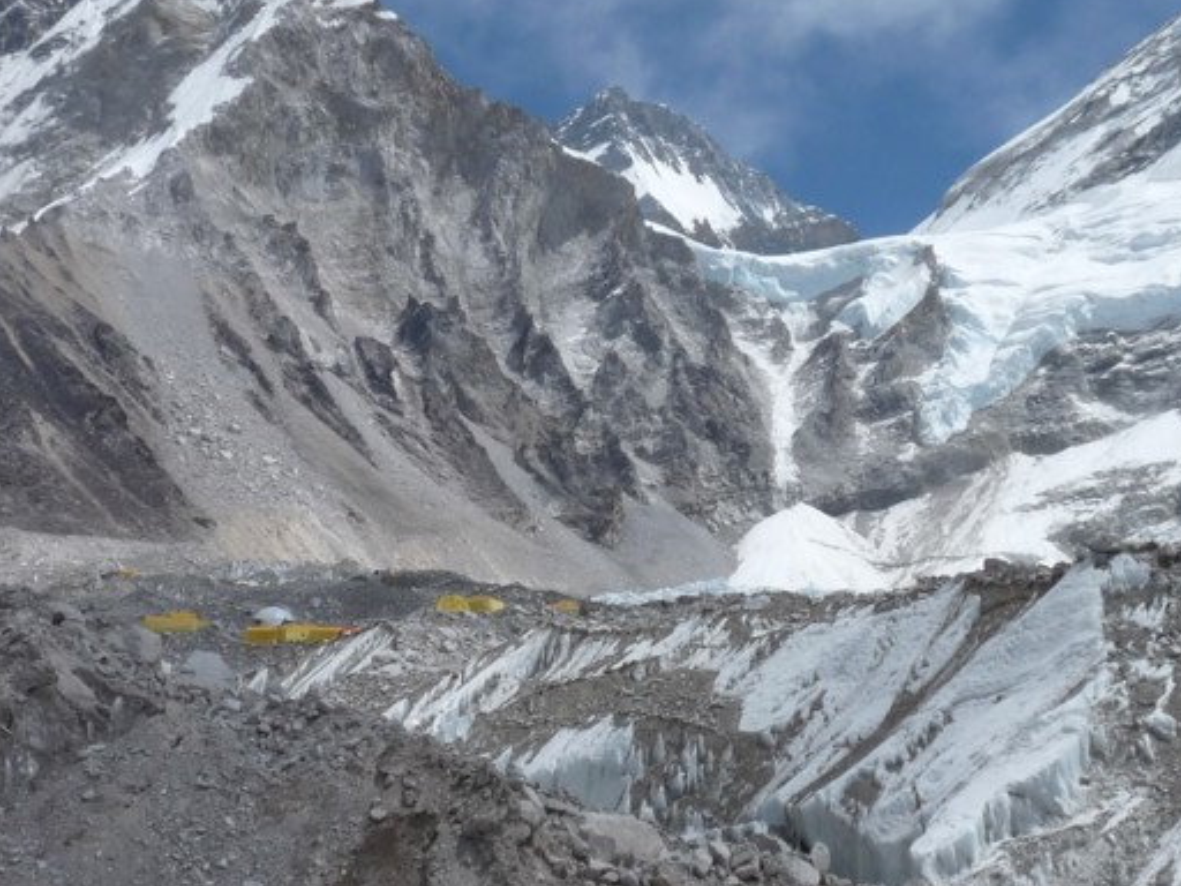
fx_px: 1842
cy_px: 411
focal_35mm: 54
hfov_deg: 35.4
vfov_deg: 27.0
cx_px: 694
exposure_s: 1/500
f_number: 8
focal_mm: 4.8
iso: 100
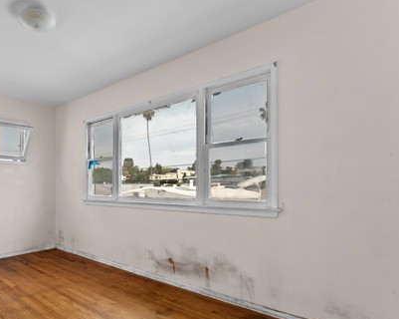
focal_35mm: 21
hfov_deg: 72.7
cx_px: 103
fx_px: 248
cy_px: 196
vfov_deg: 64.7
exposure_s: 1/15
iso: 100
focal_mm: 14
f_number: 8
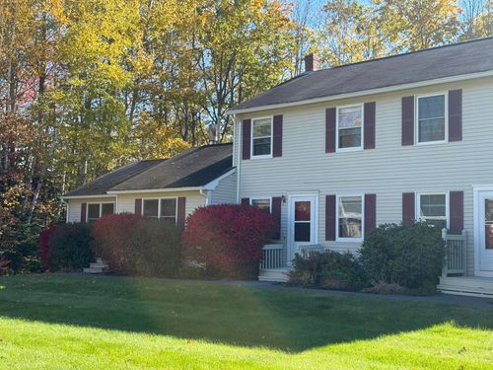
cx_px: 246
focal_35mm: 48
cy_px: 185
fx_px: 684
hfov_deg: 39.7
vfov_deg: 30.3
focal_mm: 6.76
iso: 80
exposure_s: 1/1754
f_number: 1.78
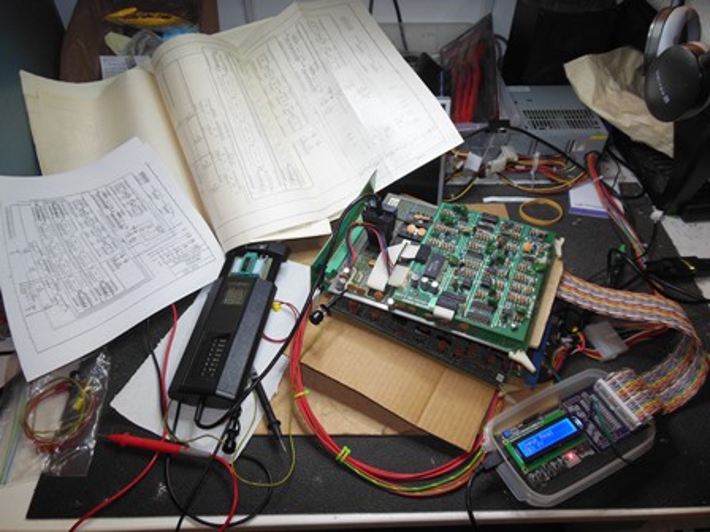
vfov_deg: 54.9
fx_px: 513
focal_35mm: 25
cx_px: 355
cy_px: 266
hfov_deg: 69.4
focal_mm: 4.5
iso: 125
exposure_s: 1/30
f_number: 3.2
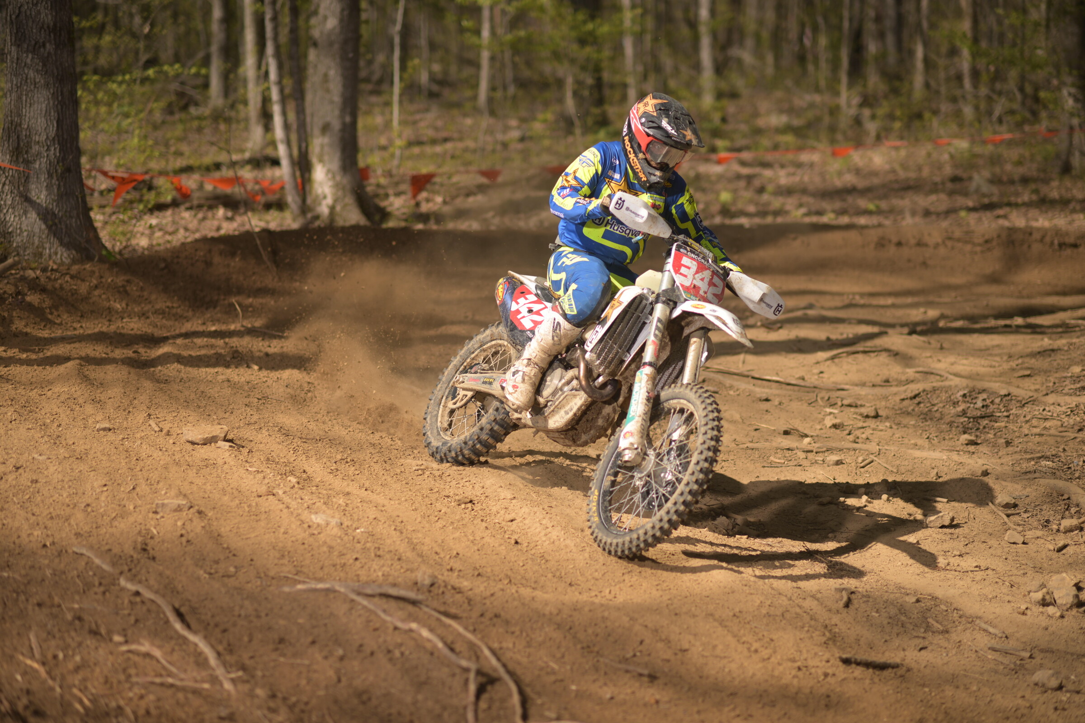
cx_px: 542
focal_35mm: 85
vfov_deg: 16.1
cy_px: 362
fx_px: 2562
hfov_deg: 23.9
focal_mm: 85
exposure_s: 1/3200
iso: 64
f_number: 2
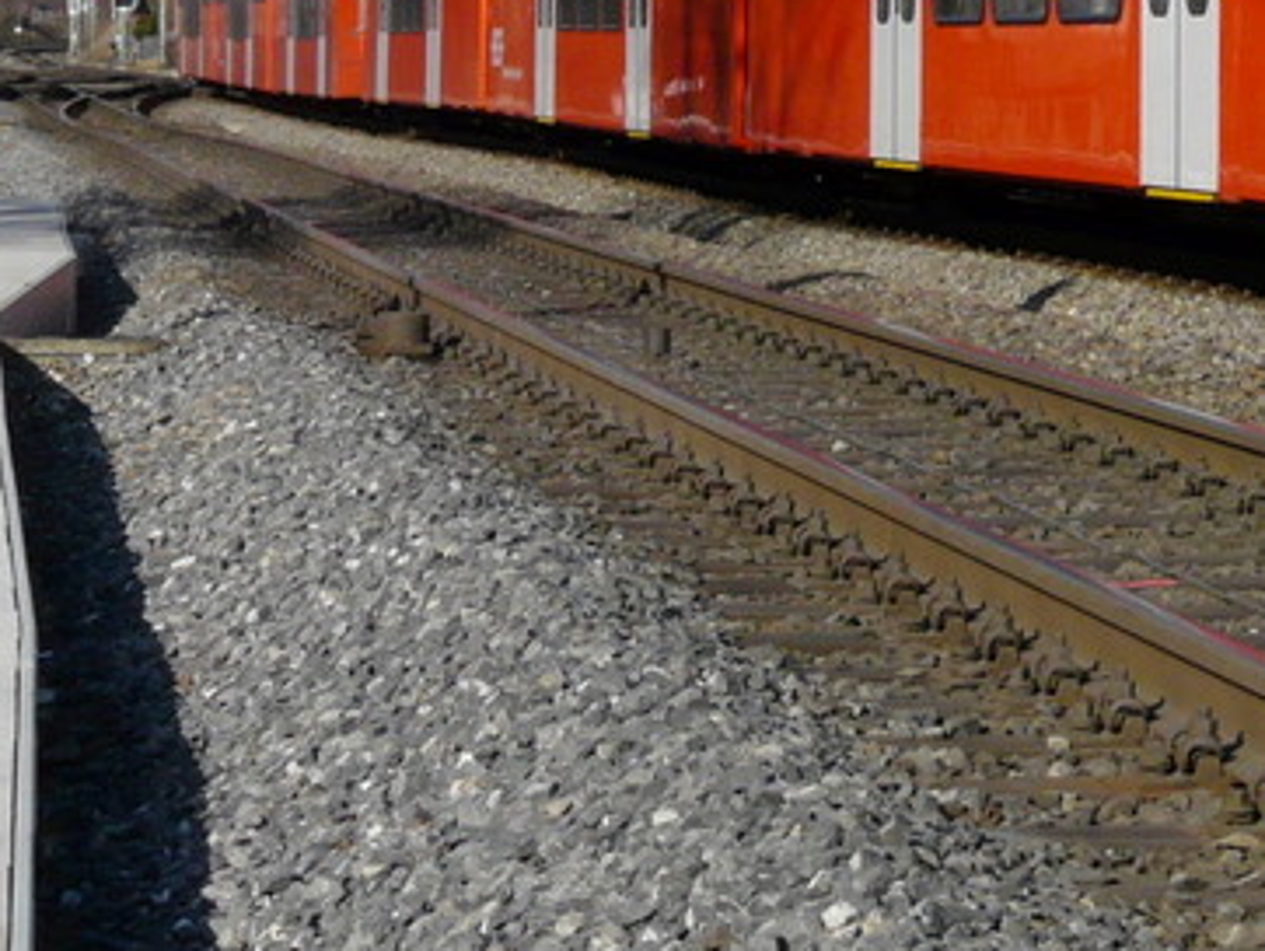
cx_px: 1716
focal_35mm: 185
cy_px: -196
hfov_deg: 10.4
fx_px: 6765
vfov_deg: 8.0
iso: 100
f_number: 5.6
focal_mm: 11.1
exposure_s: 1/500
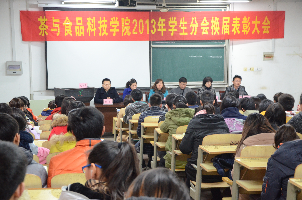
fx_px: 565
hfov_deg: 29.9
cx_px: 151
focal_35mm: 68
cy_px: 100
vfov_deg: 20.1
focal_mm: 45
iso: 2200
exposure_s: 1/30
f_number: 4.8
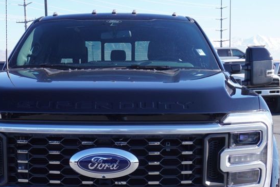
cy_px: 169
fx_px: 505
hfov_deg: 30.9
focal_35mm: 65
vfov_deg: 20.5
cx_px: 110
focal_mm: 23
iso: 100
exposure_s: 1/160
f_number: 6.3
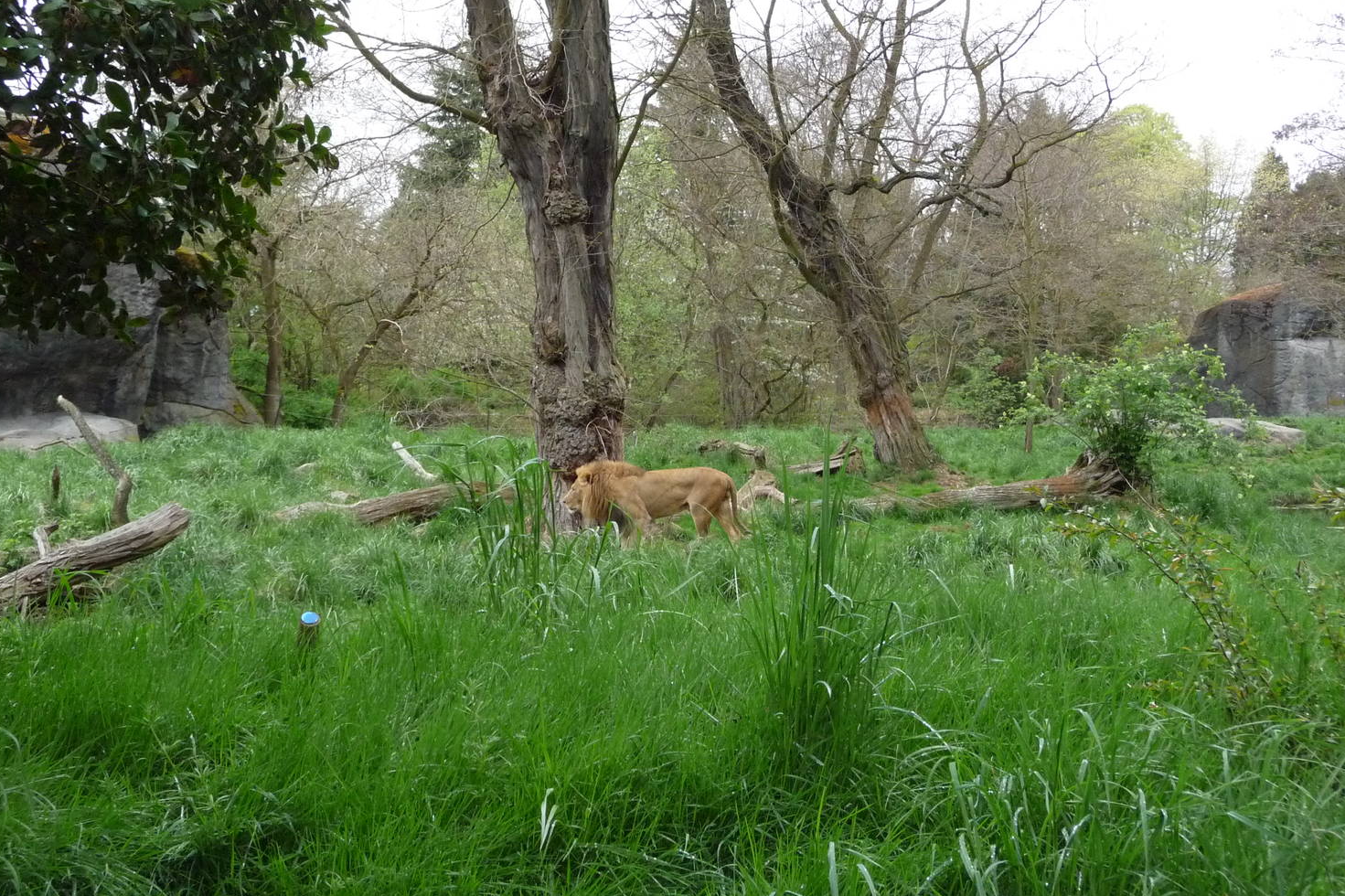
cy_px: 349
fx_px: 1606
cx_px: 710
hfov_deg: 45.4
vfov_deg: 31.1
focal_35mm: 43
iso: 400
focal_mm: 6.3
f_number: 3.8
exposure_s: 1/500
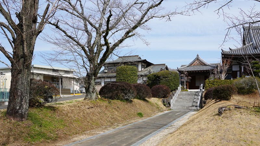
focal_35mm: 32
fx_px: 221
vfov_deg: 36.2
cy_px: 100
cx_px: 140
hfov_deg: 60.9
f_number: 9
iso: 100
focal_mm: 24
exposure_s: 1/125
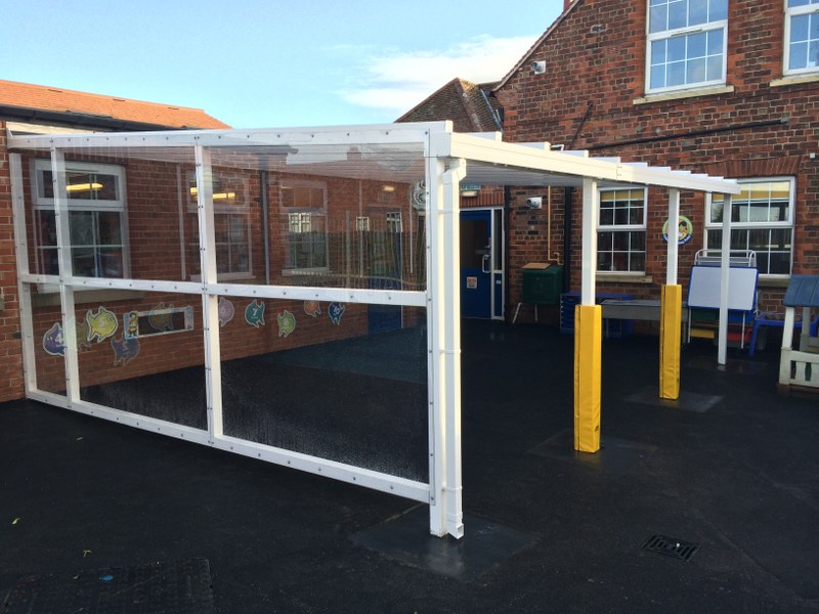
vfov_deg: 46.8
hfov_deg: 60.0
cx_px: 410
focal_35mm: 30
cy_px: 307
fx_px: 710
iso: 32
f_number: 2.2
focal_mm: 4.12
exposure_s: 1/363
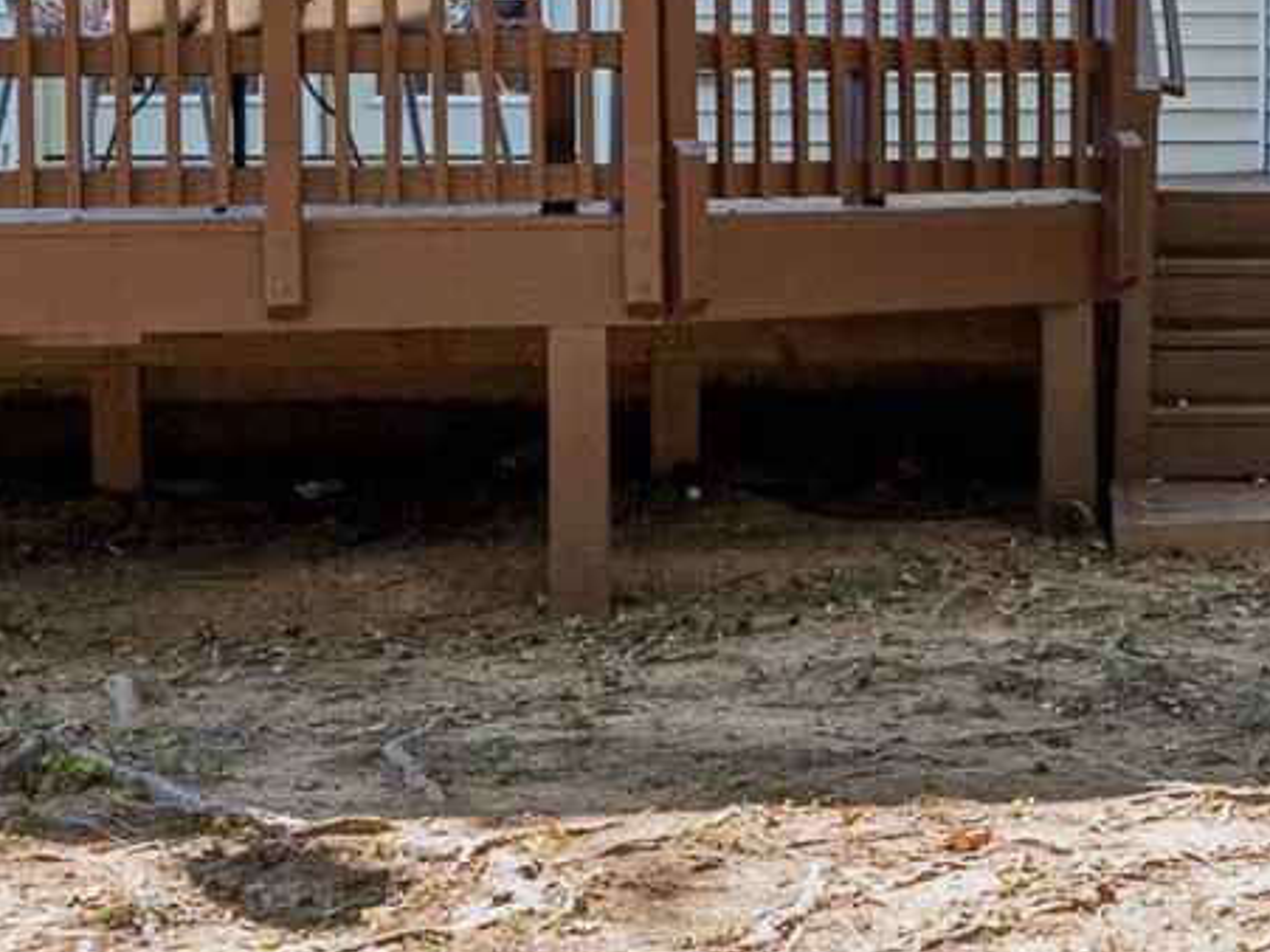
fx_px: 4328
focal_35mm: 118
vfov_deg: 11.9
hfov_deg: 16.6
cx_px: 966
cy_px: -506
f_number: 9
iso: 400
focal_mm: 18
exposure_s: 1/125
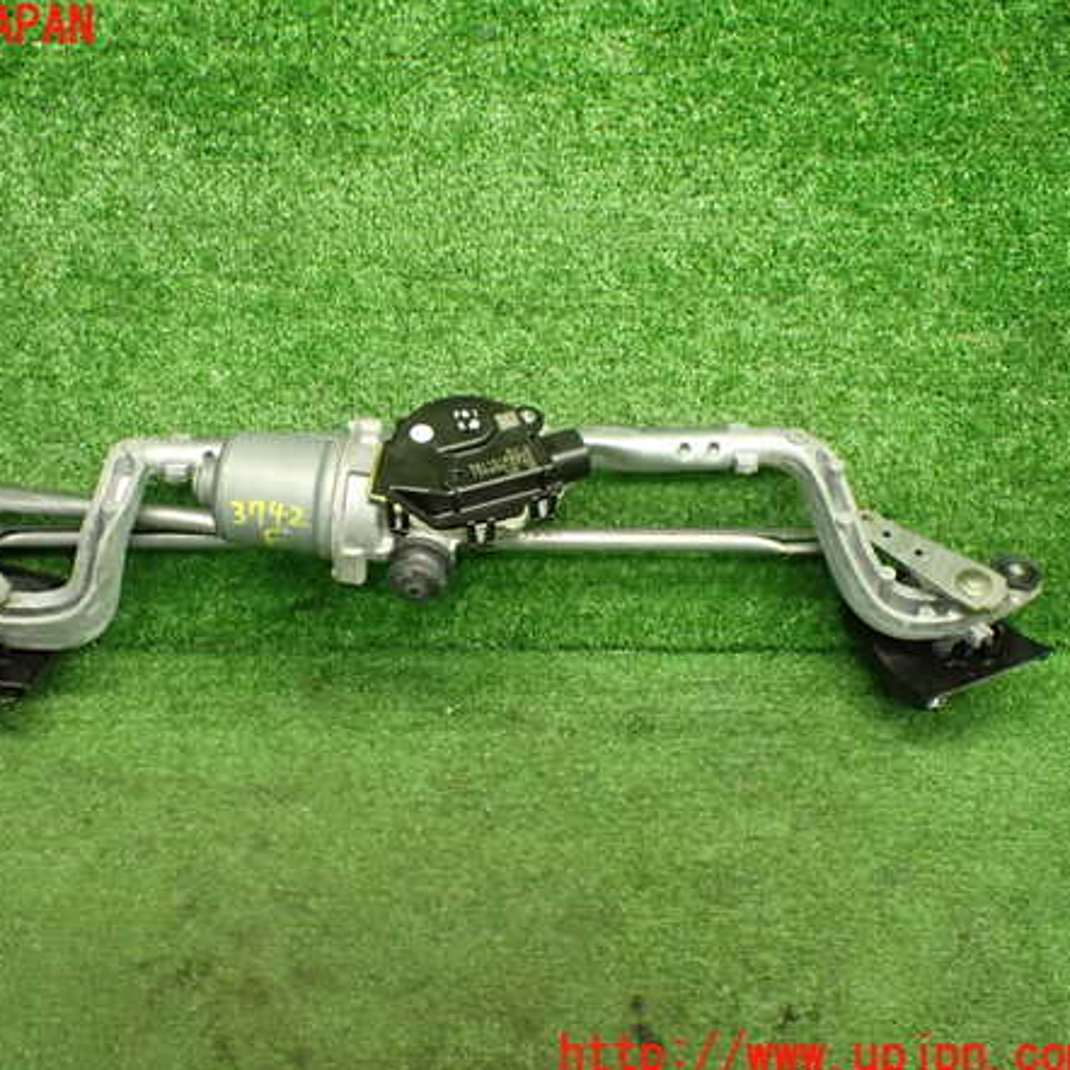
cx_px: 380
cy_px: 542
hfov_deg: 45.5
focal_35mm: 36
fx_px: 1259
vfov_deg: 46.0
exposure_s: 1/125
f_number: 2.3
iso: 800
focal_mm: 5.4
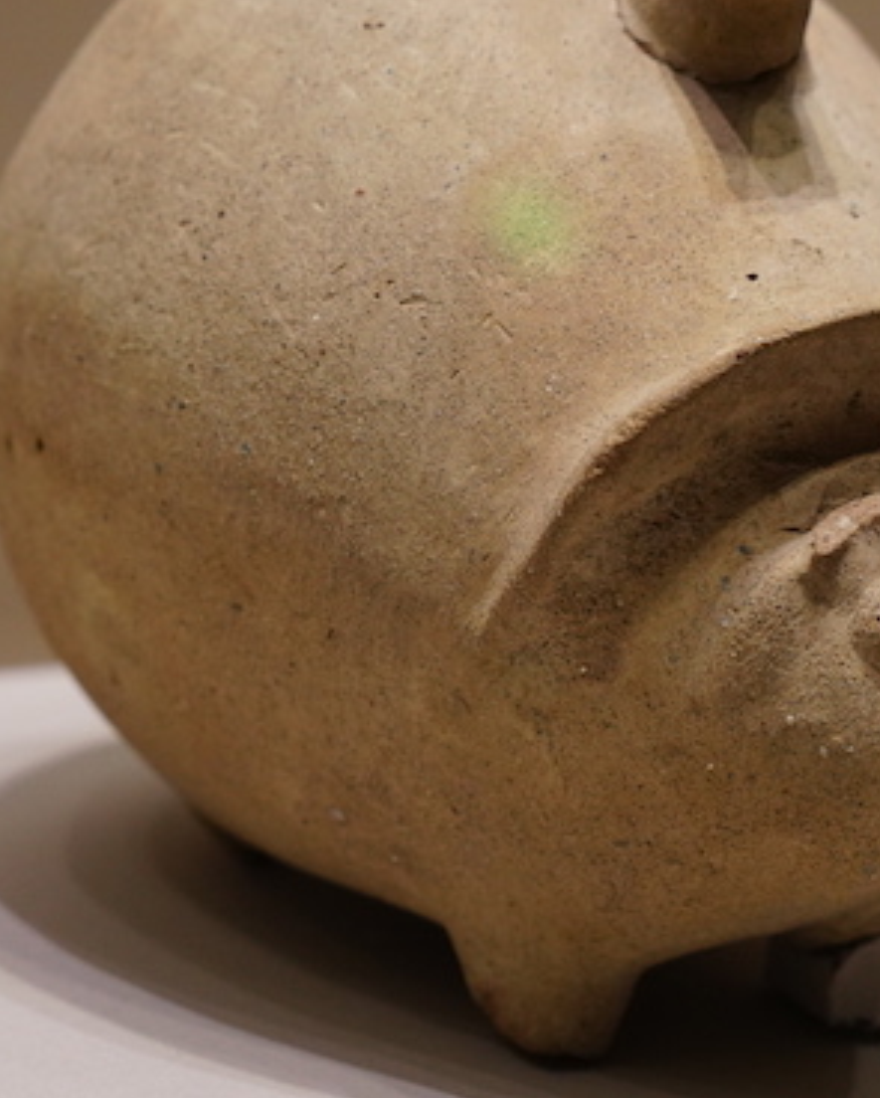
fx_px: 3382
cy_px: 448
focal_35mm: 104
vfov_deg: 18.4
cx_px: 489
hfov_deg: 14.8
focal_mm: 51
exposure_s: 1/100
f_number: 4
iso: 2500
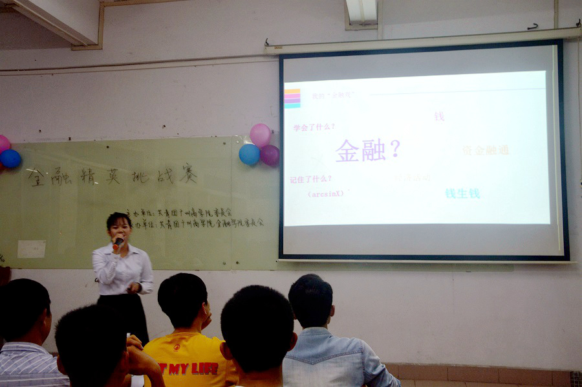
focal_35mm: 36
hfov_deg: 53.2
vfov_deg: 36.8
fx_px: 581
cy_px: 194
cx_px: 291
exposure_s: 1/15
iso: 400
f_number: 6.3
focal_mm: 24
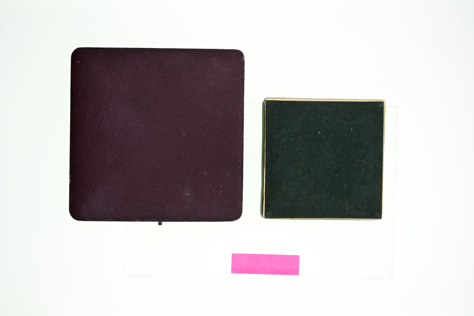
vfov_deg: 34.2
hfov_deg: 49.6
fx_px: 513
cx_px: 237
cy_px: 158
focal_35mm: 39
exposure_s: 1/30
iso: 200
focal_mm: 39
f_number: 14
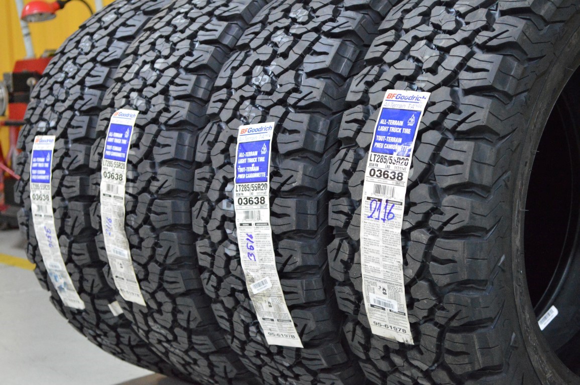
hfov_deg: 28.1
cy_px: 192
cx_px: 290
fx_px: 1159
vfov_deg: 18.9
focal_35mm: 72
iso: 6400
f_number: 5.6
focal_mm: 48
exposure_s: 1/40
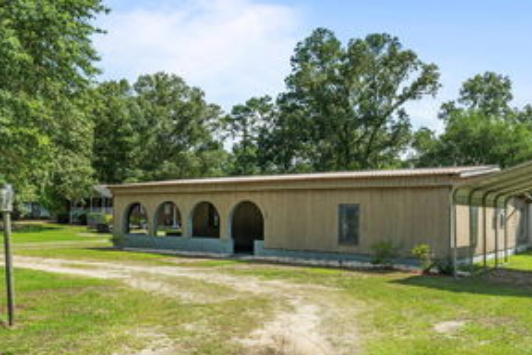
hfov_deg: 58.2
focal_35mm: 32
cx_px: 323
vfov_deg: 41.0
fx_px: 473
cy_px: 208
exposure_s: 1/160
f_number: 9
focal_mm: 18
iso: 100
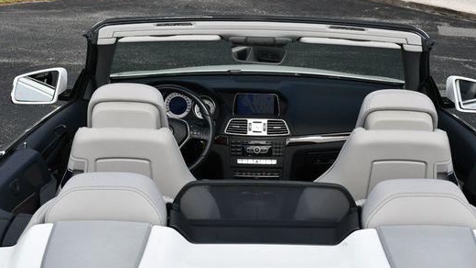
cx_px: 267
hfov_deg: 33.8
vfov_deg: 19.4
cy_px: 140
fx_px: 782
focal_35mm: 62
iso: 110
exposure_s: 1/250
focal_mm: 24
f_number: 8
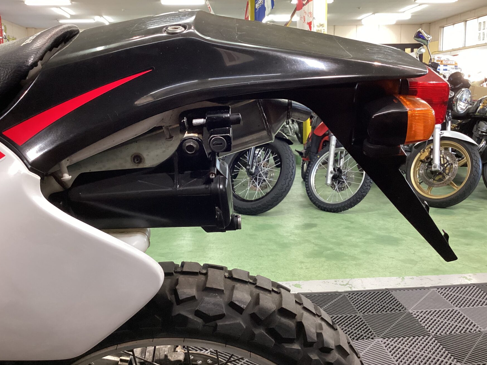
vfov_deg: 41.8
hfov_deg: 54.0
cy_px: 171
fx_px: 478
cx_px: 236
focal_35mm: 34
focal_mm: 3.3
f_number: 2.4
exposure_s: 1/60
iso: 250
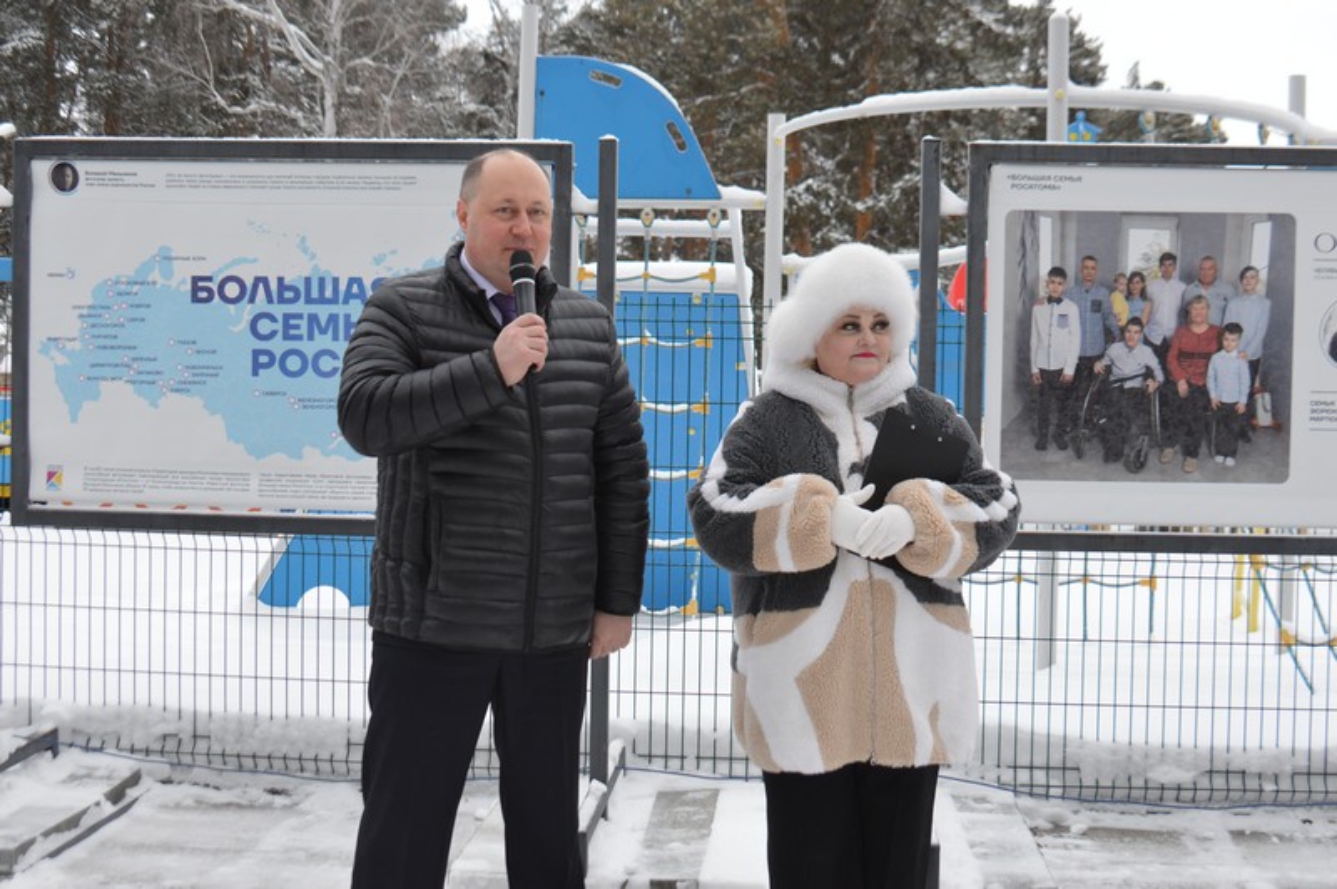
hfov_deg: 41.1
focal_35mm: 48
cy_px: 444
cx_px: 668
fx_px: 1781
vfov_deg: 28.0
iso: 360
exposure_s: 1/125
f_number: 5.6
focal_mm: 32
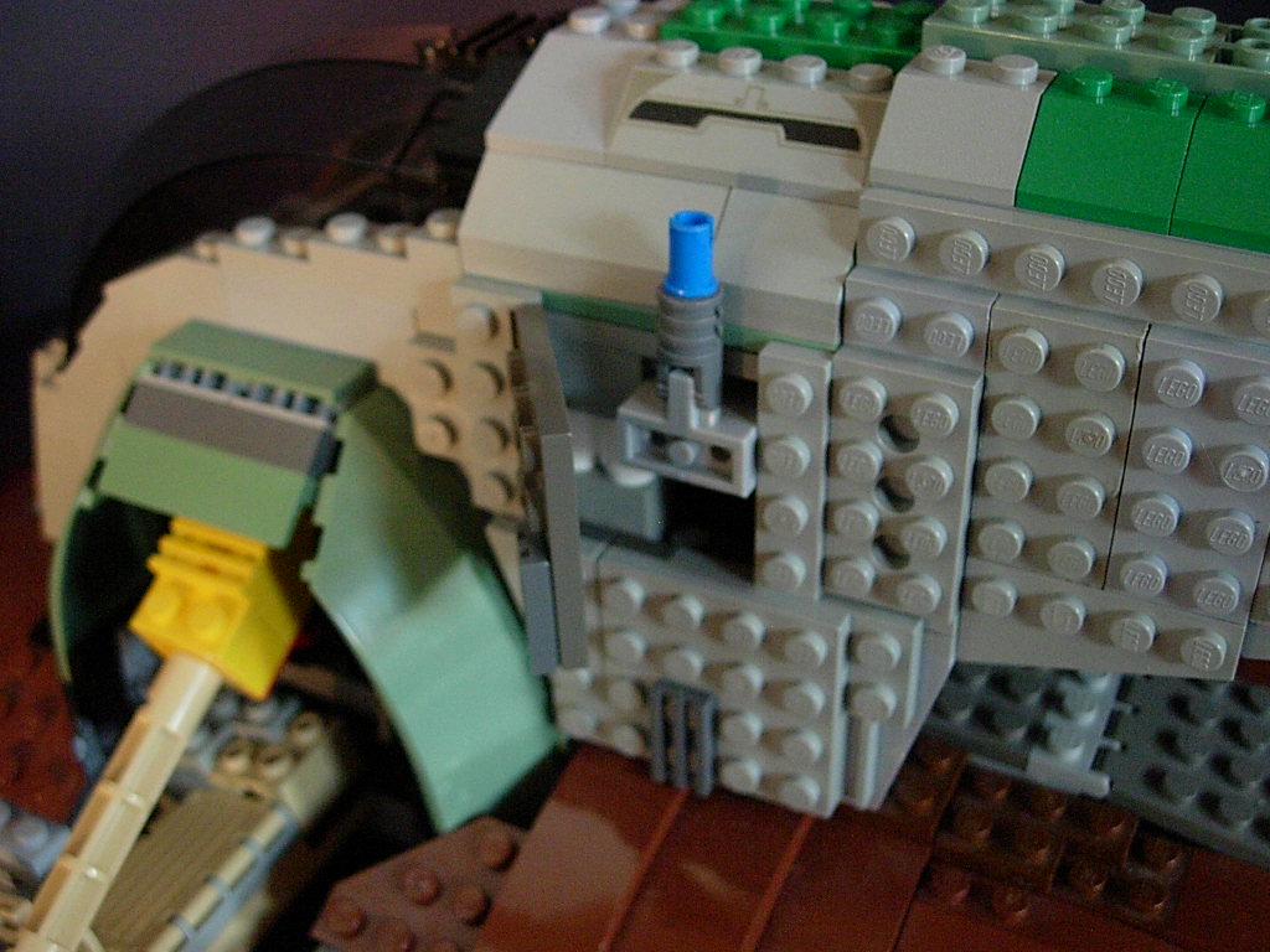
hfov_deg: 45.8
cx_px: 635
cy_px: 476
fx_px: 1504
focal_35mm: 41
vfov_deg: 35.1
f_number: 2.9
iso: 400
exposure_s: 1/31
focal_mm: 8.5
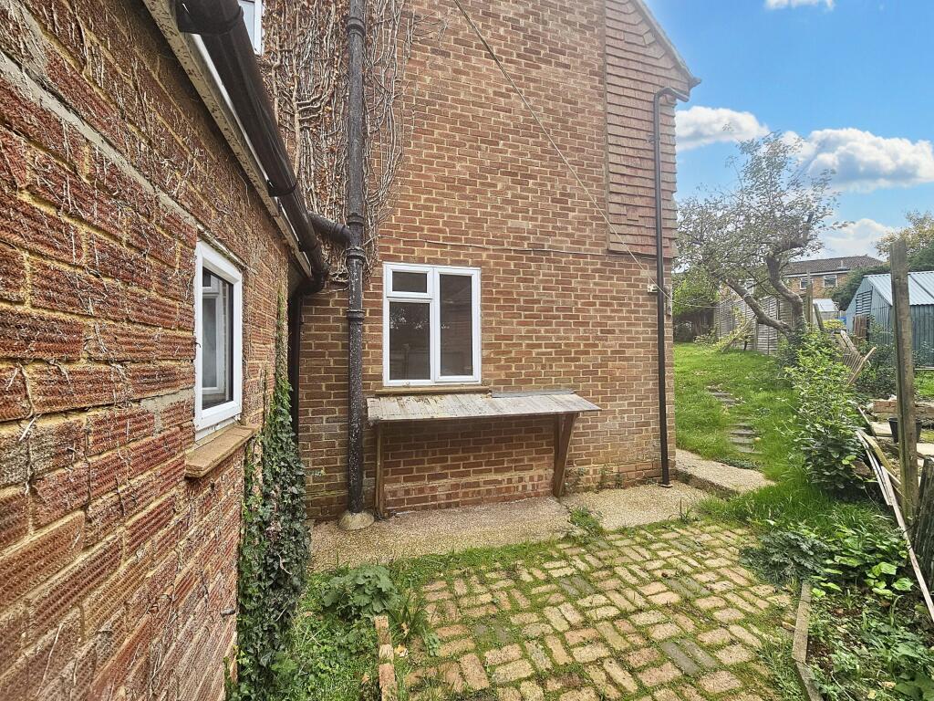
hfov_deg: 106.2
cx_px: 467
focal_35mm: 13
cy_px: 350
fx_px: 351
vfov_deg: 89.9
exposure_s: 1/172
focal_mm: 2.2
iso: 50
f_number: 2.2
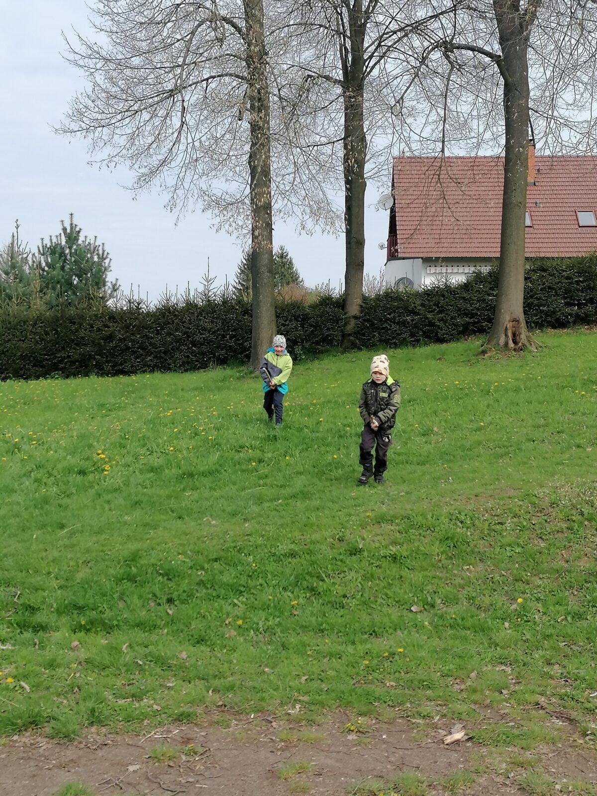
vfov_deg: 40.4
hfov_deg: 30.9
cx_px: 298
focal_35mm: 47
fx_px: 1081
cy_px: 398
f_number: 1.8
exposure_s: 1/831
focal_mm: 4.75
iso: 50
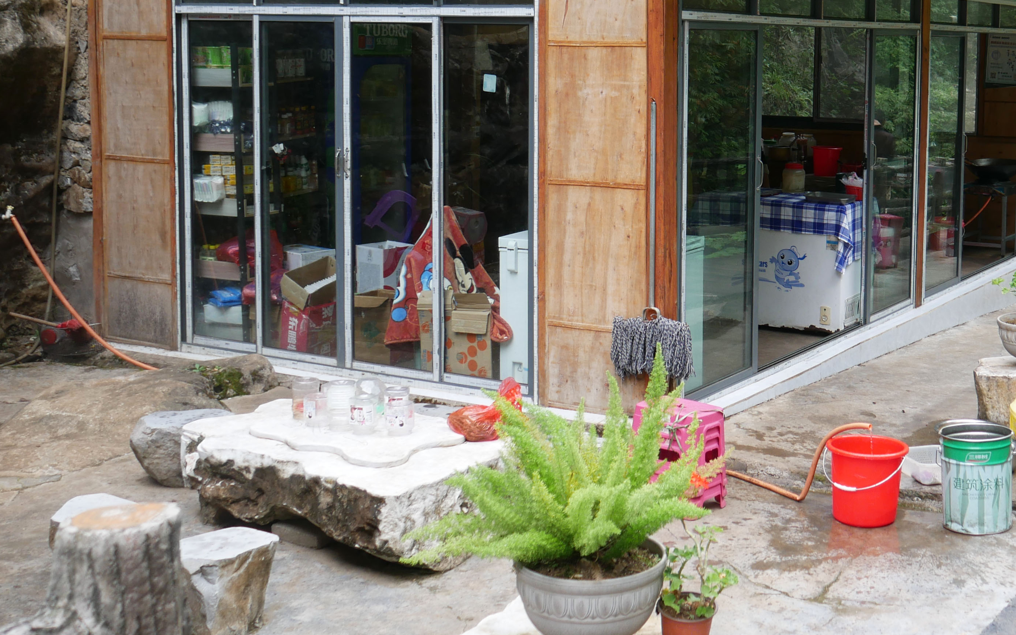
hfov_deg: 39.9
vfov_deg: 26.0
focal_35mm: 49
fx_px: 1357
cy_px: 147
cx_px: 766
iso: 200
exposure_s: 1/125
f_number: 4
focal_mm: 14
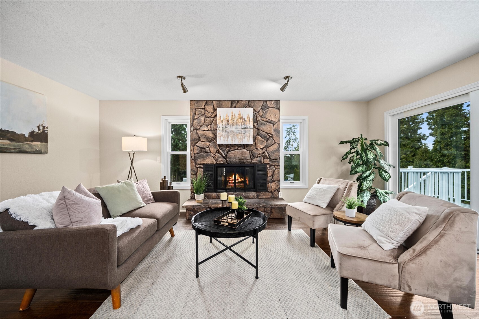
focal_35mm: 12
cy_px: 160
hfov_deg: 112.6
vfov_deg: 90.0
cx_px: 240
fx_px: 160
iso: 1000
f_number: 6.7
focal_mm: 12
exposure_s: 1/6
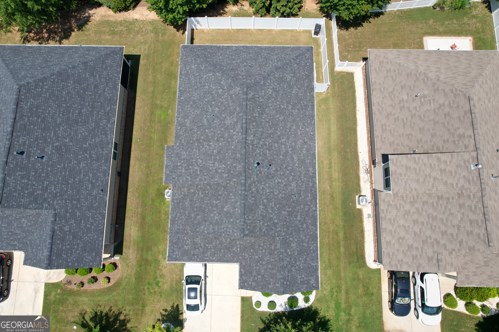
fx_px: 305
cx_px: 250
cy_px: 166
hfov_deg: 78.6
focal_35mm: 22
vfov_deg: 57.2
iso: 100
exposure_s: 1/1600
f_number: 2.8
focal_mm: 8.38
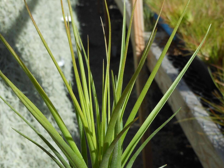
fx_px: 427
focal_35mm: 66
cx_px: 113
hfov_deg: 29.4
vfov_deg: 22.2
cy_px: 104
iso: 80
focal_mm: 5.9
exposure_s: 1/250
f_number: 4
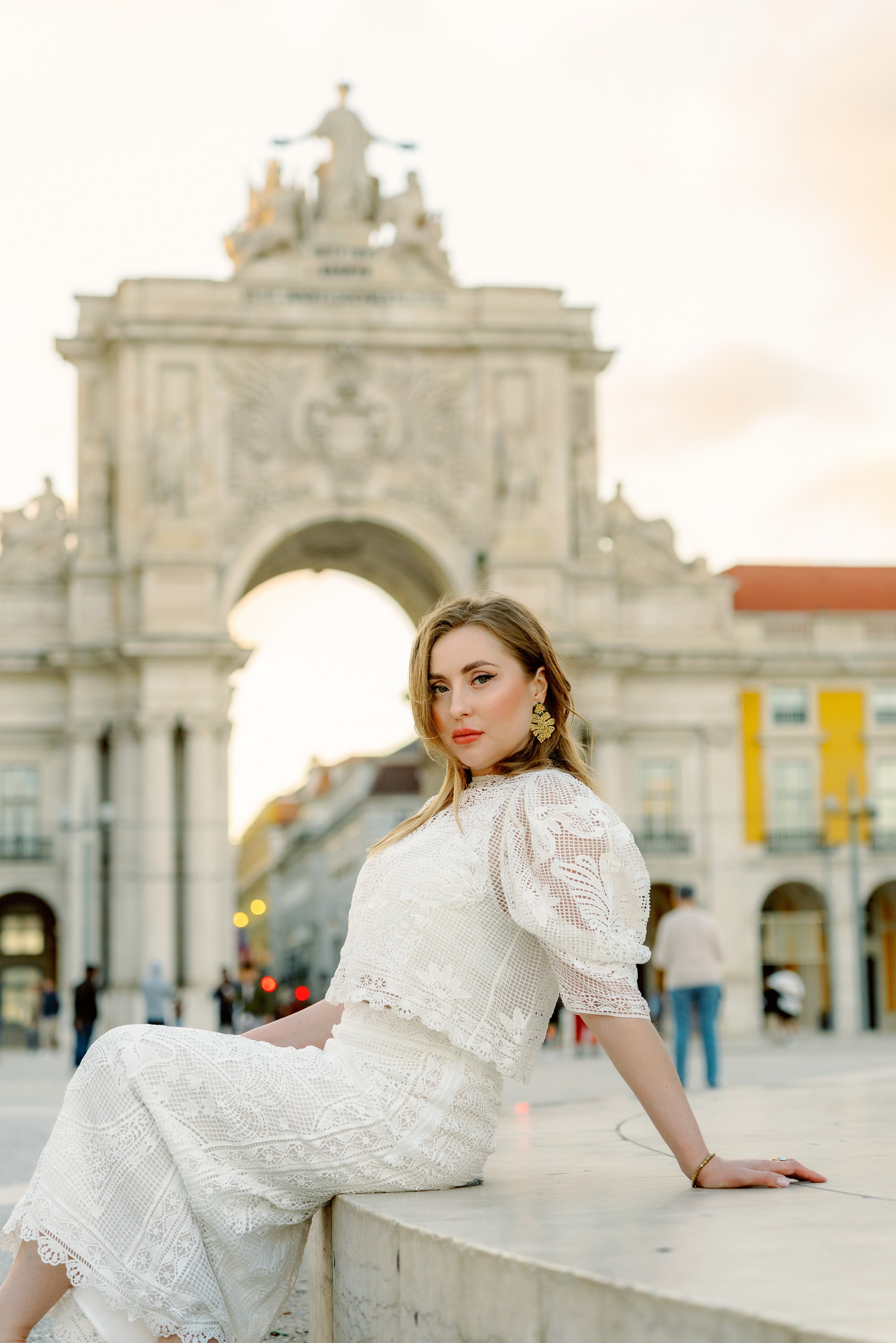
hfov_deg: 20.0
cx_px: 448
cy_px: 672
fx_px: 2538
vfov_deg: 29.7
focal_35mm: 68
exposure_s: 1/640
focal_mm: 68
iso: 400
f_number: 2.8
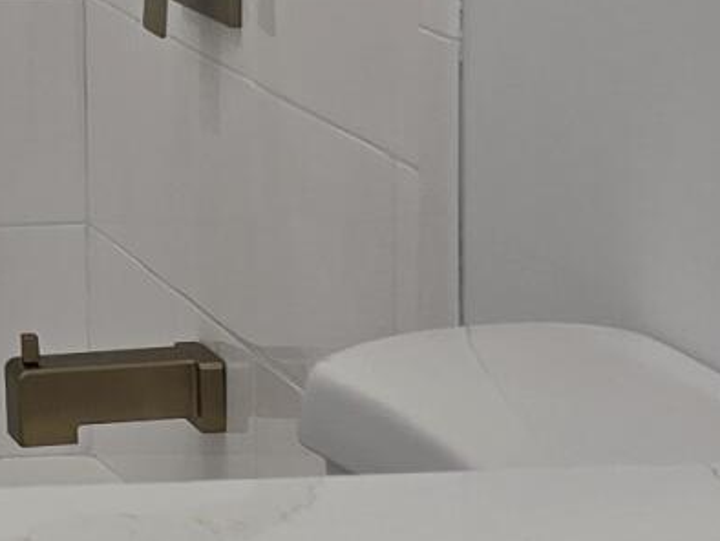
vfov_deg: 8.3
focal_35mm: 175
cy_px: -305
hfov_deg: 10.5
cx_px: -641
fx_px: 3642
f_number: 1.7
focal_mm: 6.3
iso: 40
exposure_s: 1/120
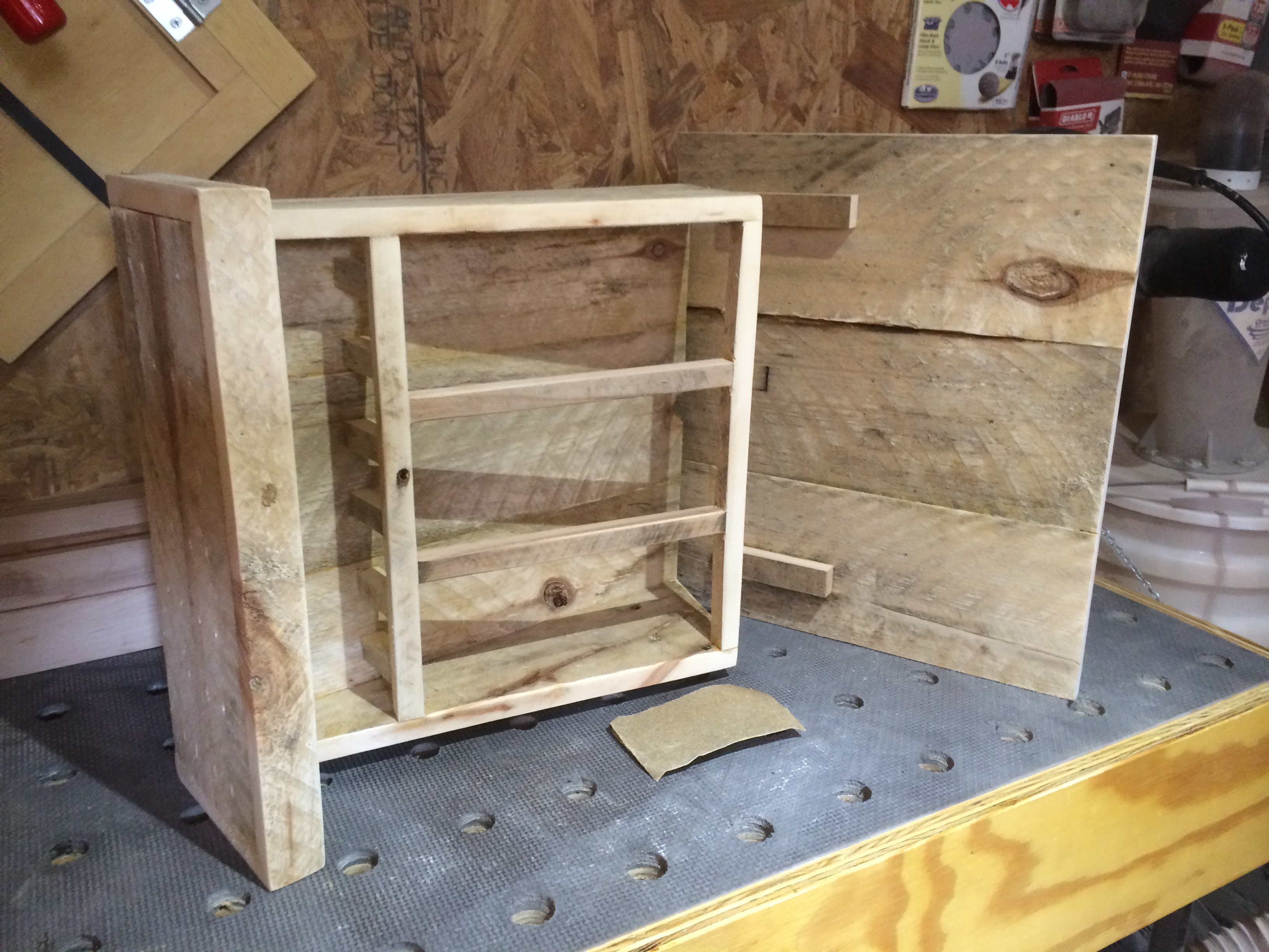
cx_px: 634
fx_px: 1100
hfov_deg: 60.0
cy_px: 476
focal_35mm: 30
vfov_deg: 46.8
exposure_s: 1/30
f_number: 2.2
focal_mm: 4.12
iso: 125
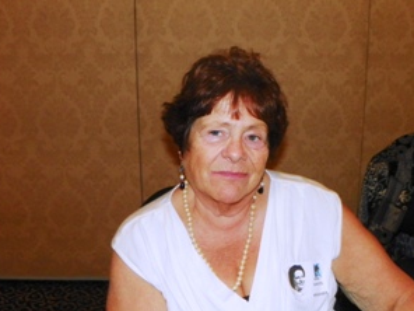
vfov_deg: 40.7
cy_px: 153
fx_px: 419
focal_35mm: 35
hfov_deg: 52.5
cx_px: 236
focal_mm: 4.6
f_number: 2.8
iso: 200
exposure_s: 1/30
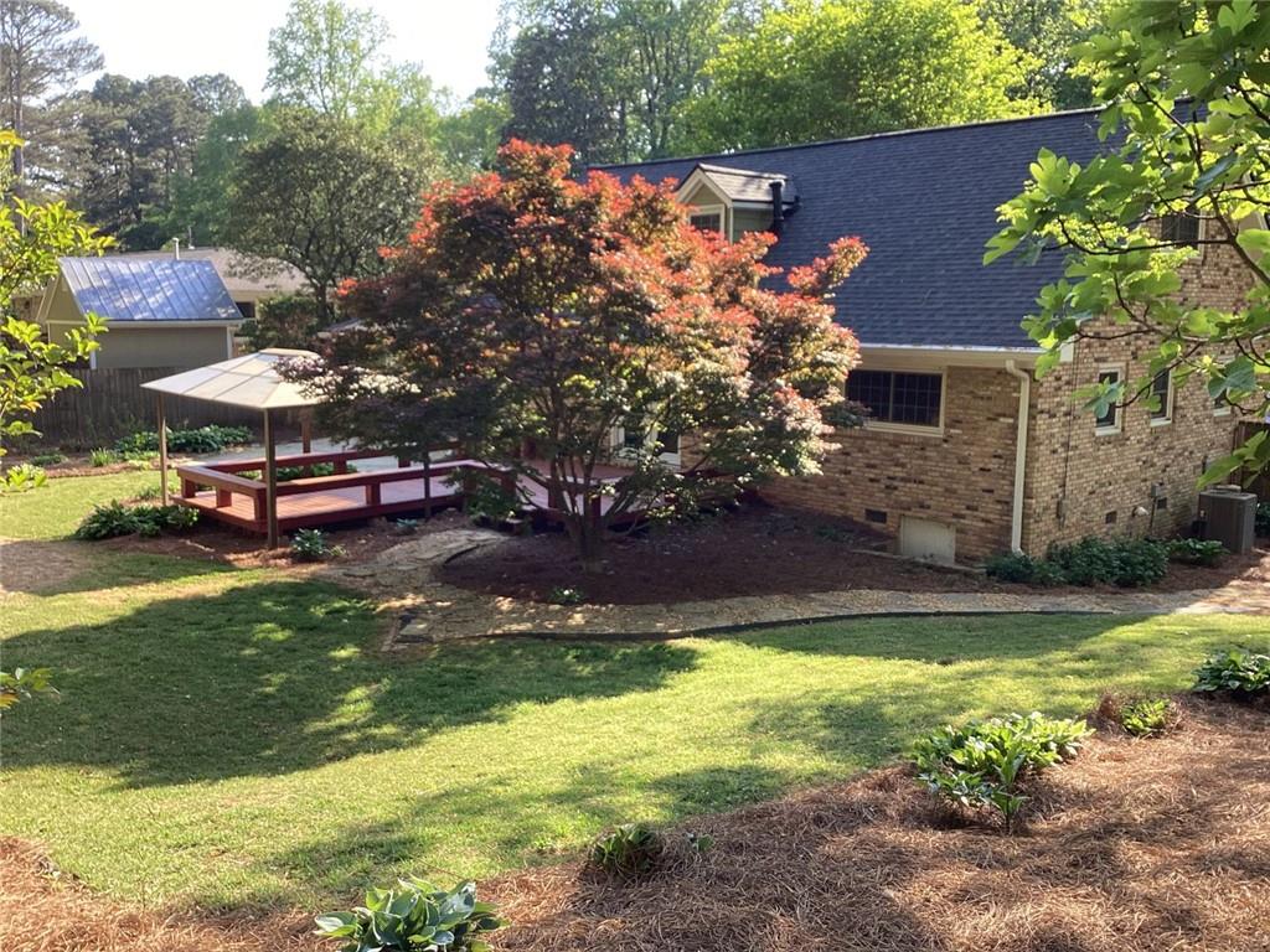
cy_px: 476
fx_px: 1137
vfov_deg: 45.4
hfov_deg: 58.4
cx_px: 635
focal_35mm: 31
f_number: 2.4
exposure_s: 1/127
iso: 25
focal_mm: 3.3
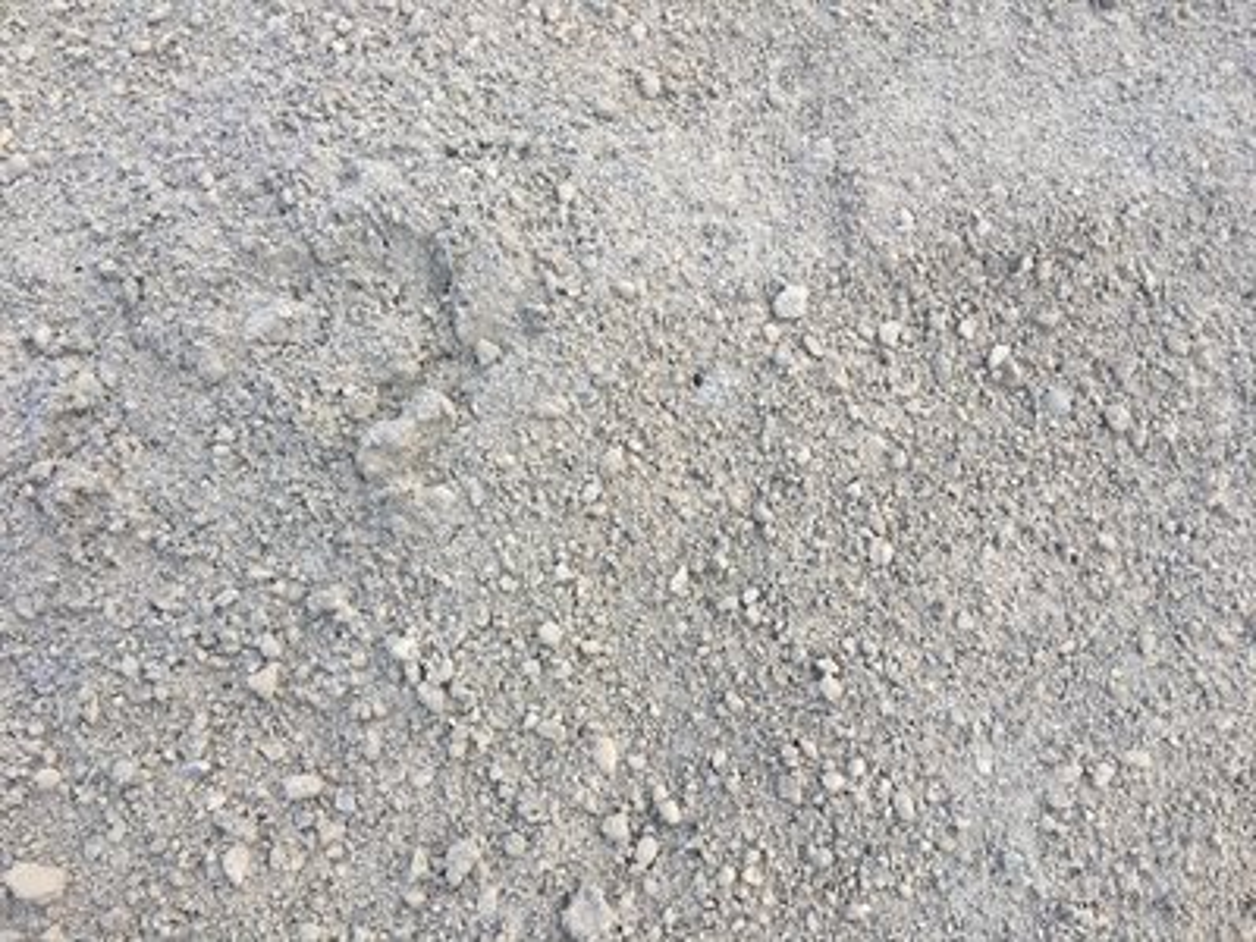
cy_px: 471
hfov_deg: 61.7
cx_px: 628
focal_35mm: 29
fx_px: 1052
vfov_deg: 48.2
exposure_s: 1/405
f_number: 2.2
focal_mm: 4.15
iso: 25
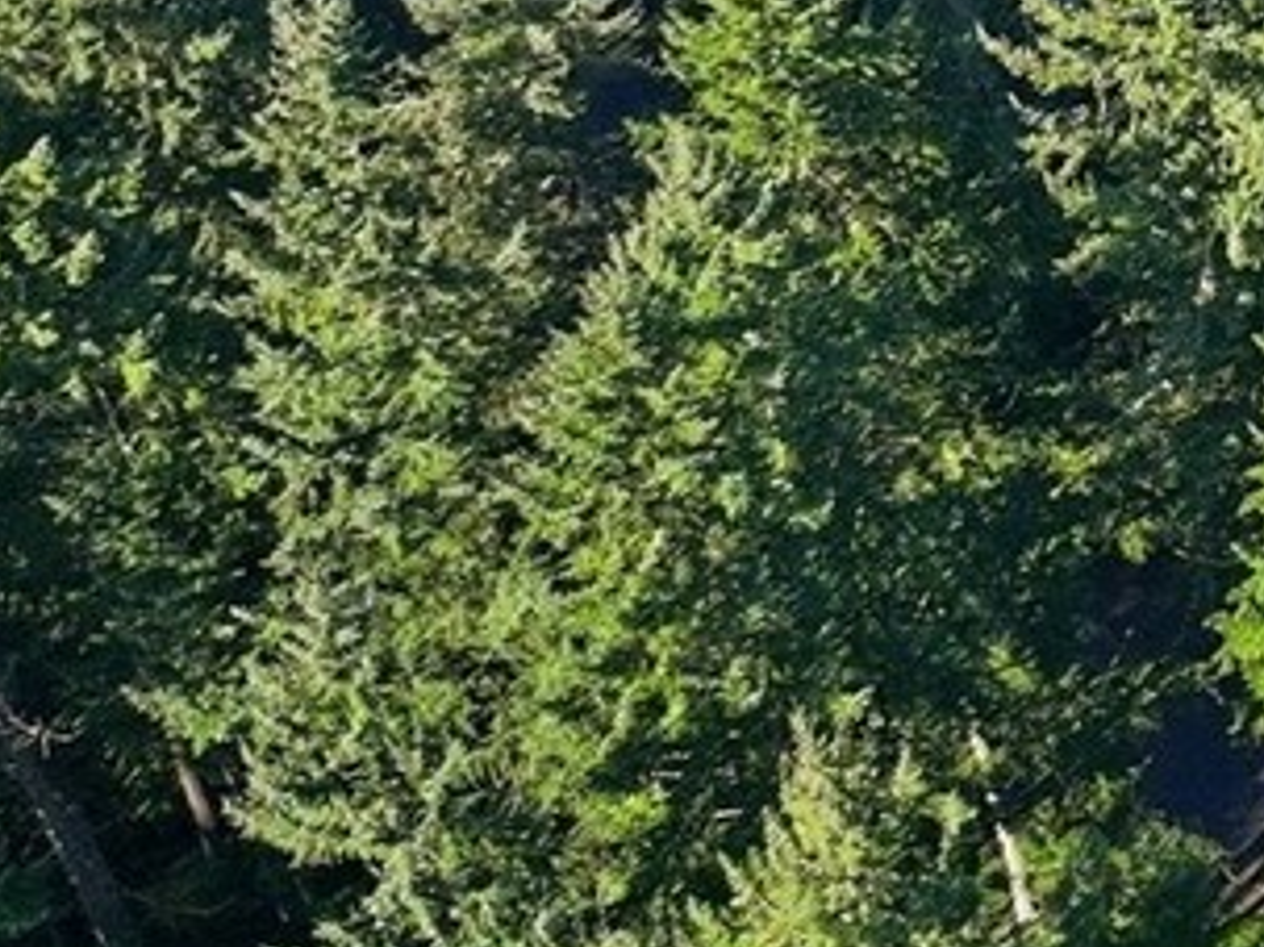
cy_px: -536
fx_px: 4636
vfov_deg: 11.1
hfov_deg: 12.7
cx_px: 2847
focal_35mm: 127
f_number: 2.8
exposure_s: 1/1600
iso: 100
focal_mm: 12.3
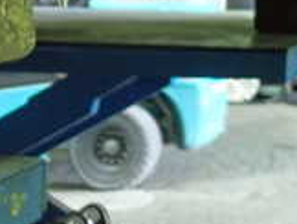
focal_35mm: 111
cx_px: 471
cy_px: -99
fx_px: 954
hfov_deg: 15.9
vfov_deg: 12.8
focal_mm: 5.4
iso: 640
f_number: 2.3
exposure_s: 1/30
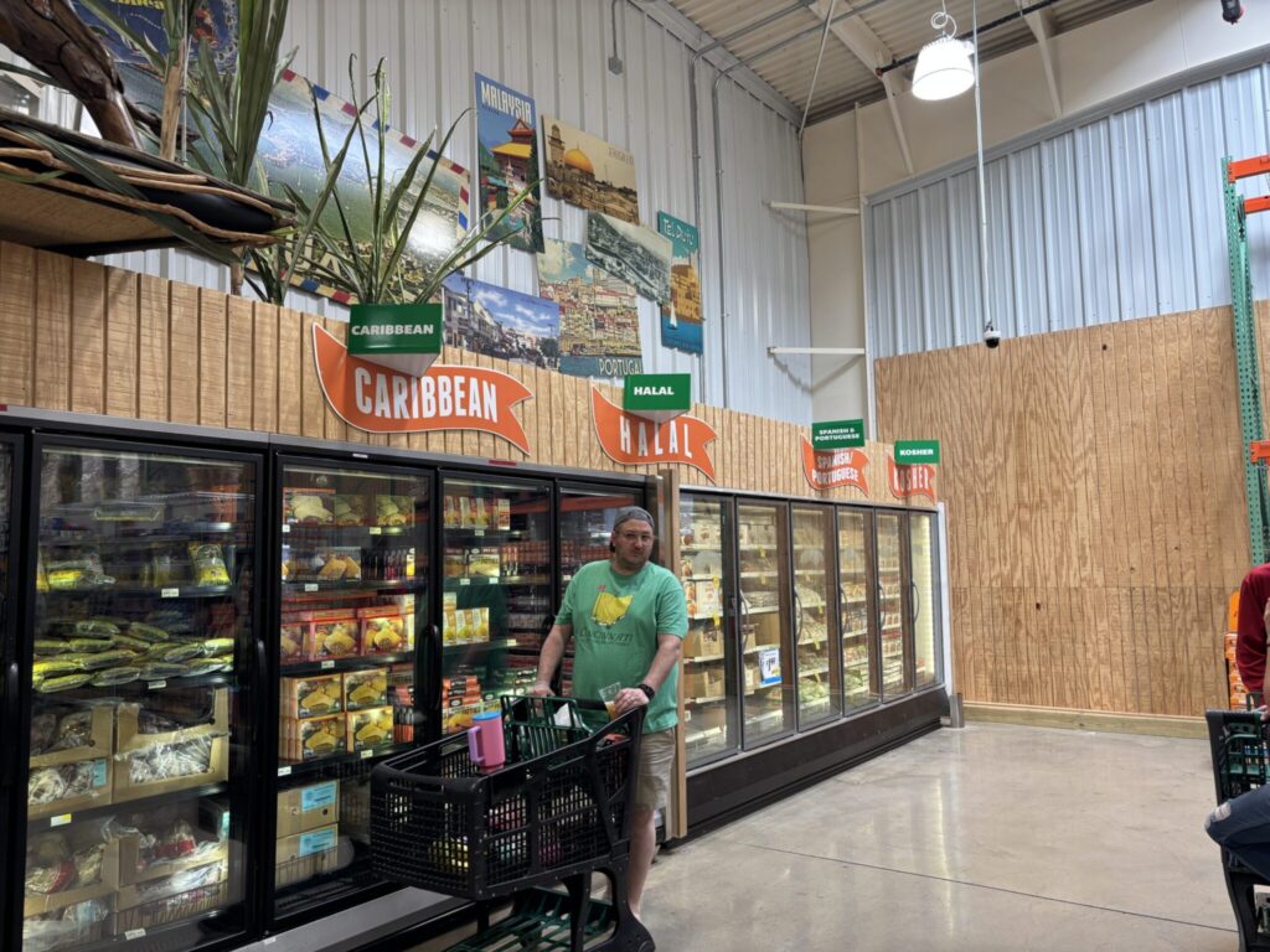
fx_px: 954
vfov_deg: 53.1
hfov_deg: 67.3
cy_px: 476
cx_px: 635
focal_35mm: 26
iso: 64
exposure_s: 1/120
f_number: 1.6
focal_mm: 5.96
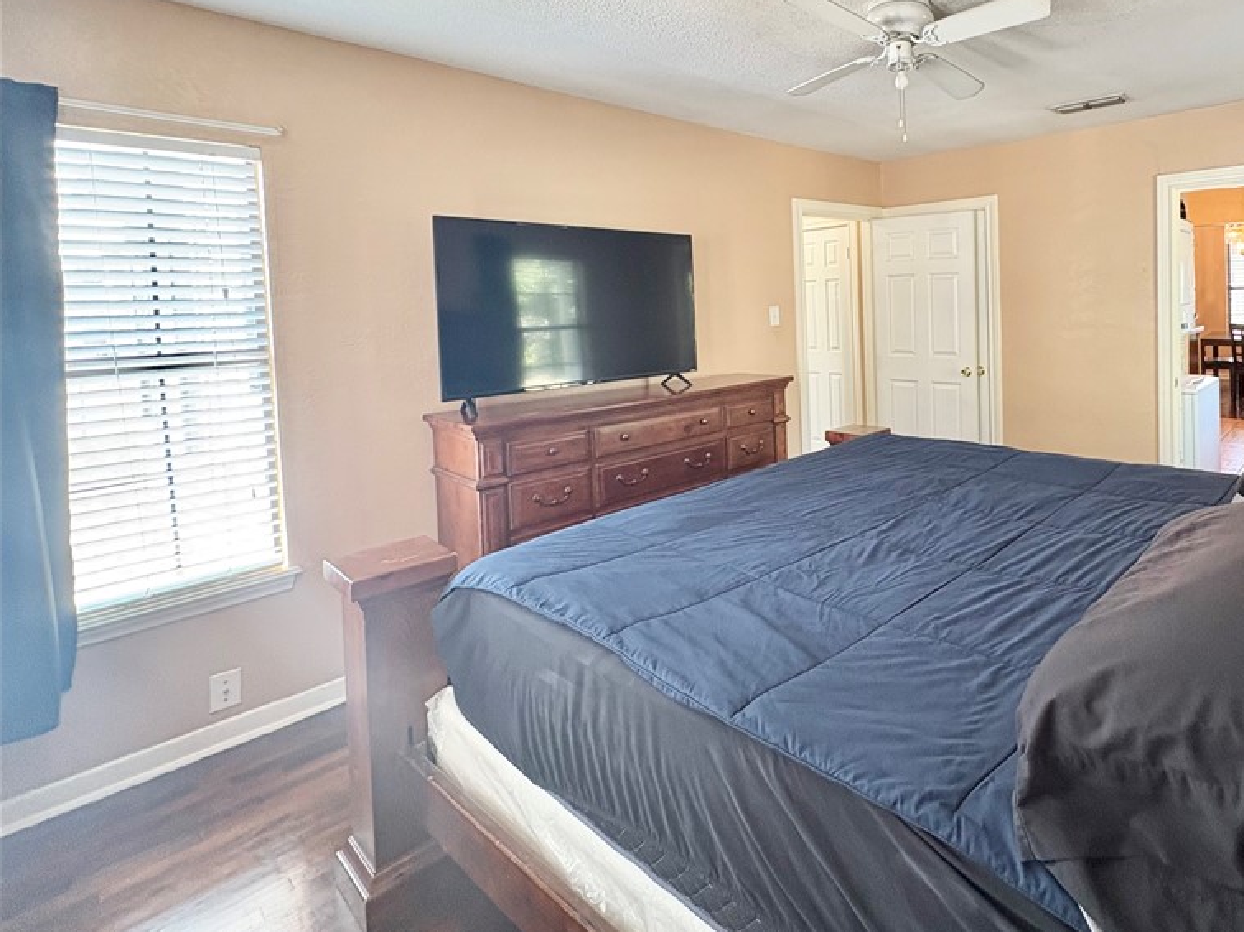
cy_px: 324
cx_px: 842
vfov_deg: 67.1
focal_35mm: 19
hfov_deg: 81.5
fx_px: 683
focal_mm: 2.22
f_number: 2.2
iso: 250
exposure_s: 1/60
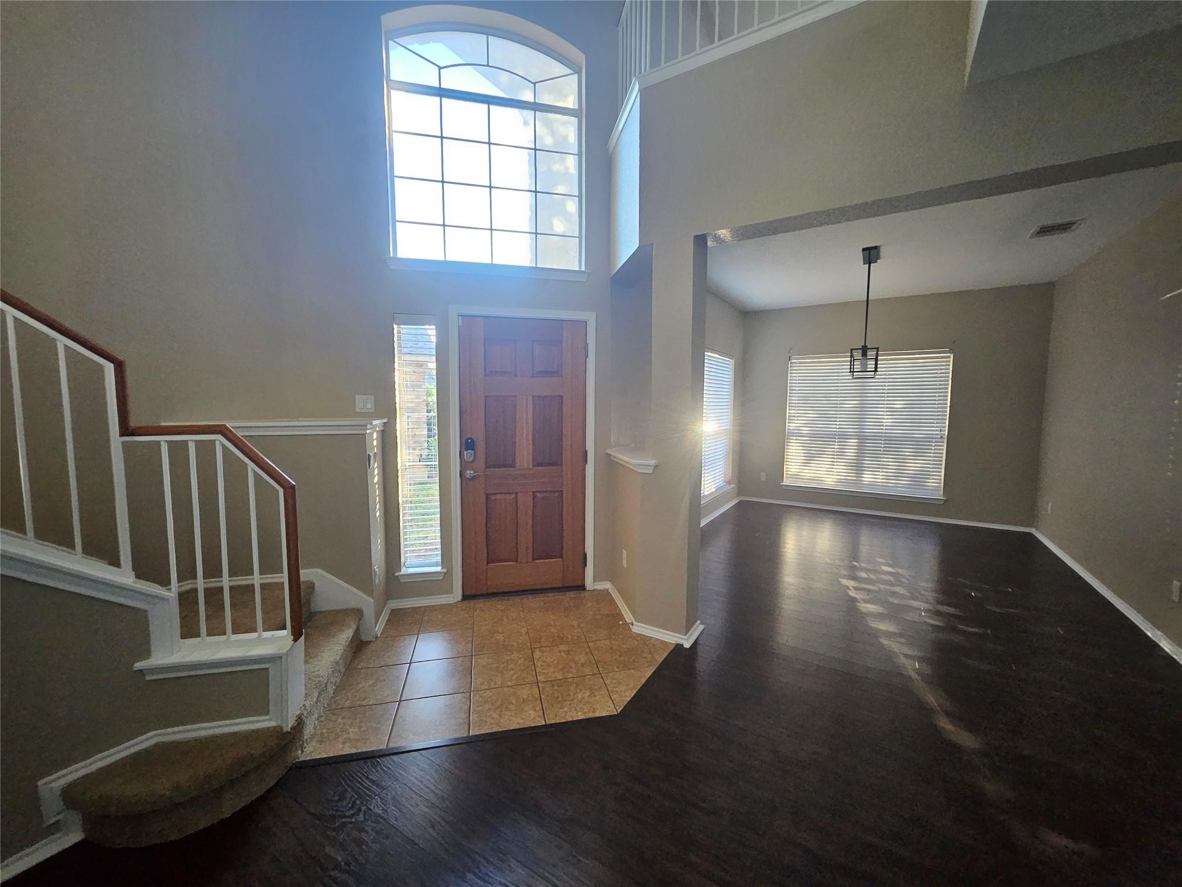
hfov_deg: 106.2
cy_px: 444
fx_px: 444
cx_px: 591
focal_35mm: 13
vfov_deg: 89.9
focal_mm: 1.74
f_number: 2.2
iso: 500
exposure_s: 1/100
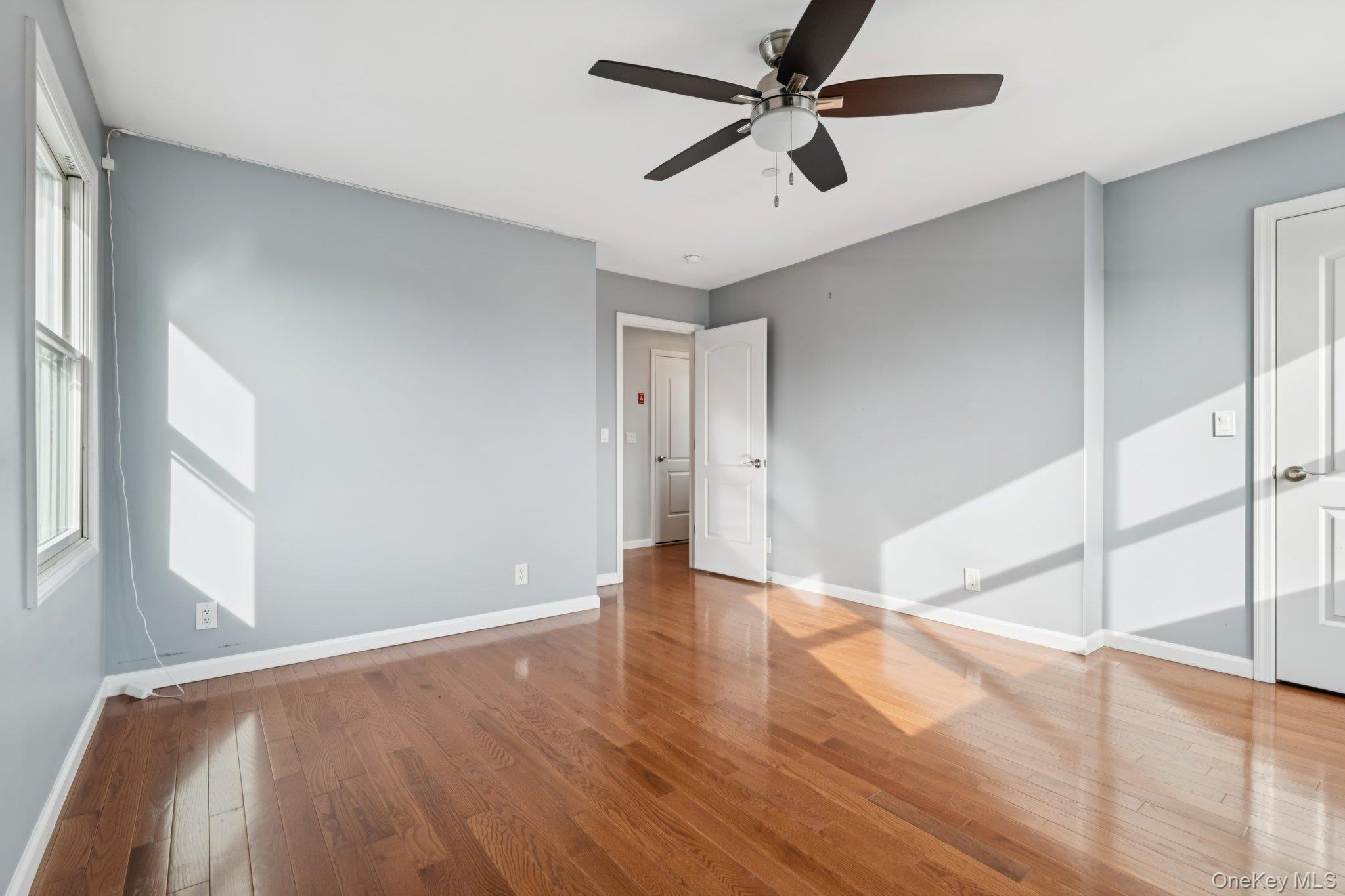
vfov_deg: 73.7
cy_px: 448
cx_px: 672
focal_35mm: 16
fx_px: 598
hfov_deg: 96.7
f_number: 8
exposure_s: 1/40
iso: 160
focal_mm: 16
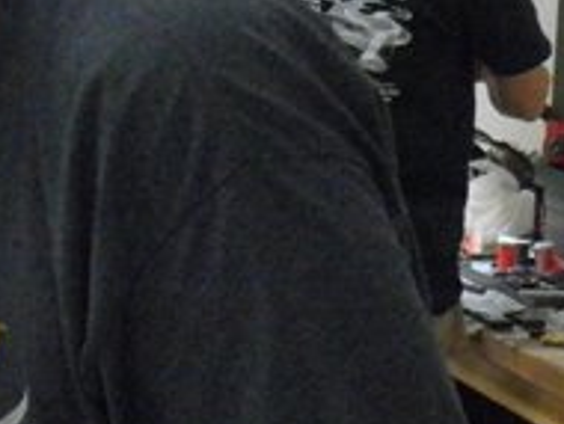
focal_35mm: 143
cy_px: 24
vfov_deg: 10.3
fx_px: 2333
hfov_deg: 12.9
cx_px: -321
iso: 800
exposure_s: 1/80
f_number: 3.5
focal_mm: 6.1
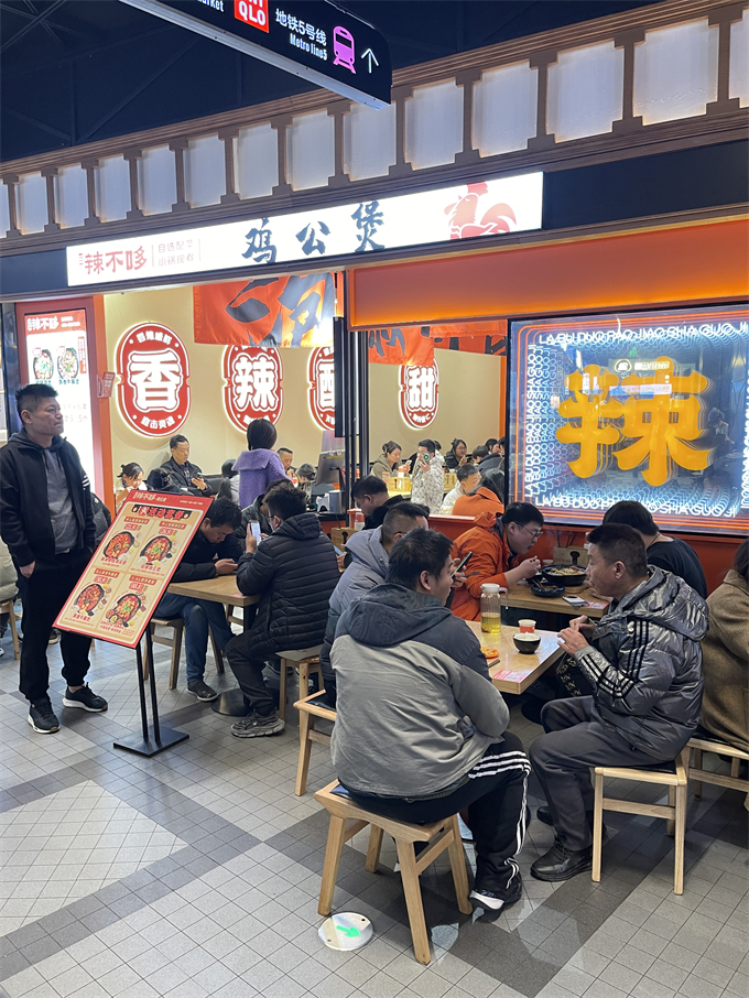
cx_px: 374
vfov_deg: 69.4
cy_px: 499
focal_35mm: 25
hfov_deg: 54.9
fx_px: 721
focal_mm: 5.1
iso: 125
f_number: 1.6
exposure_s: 1/50
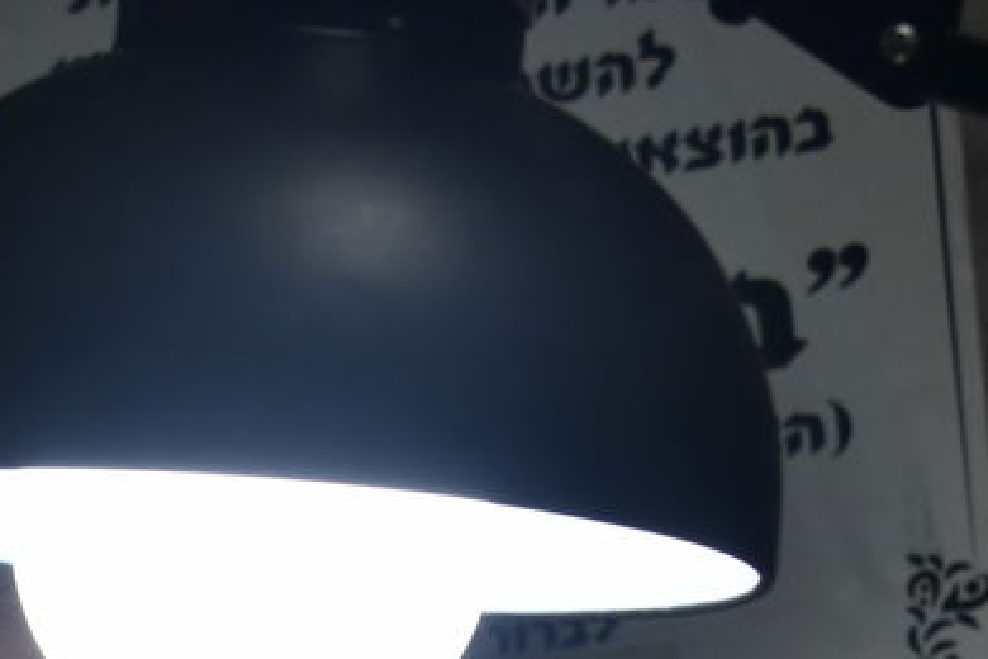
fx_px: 5516
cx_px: 38
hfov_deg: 10.2
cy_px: 997
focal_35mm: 201
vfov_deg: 6.7
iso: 400
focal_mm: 56
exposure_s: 1/250
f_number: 8
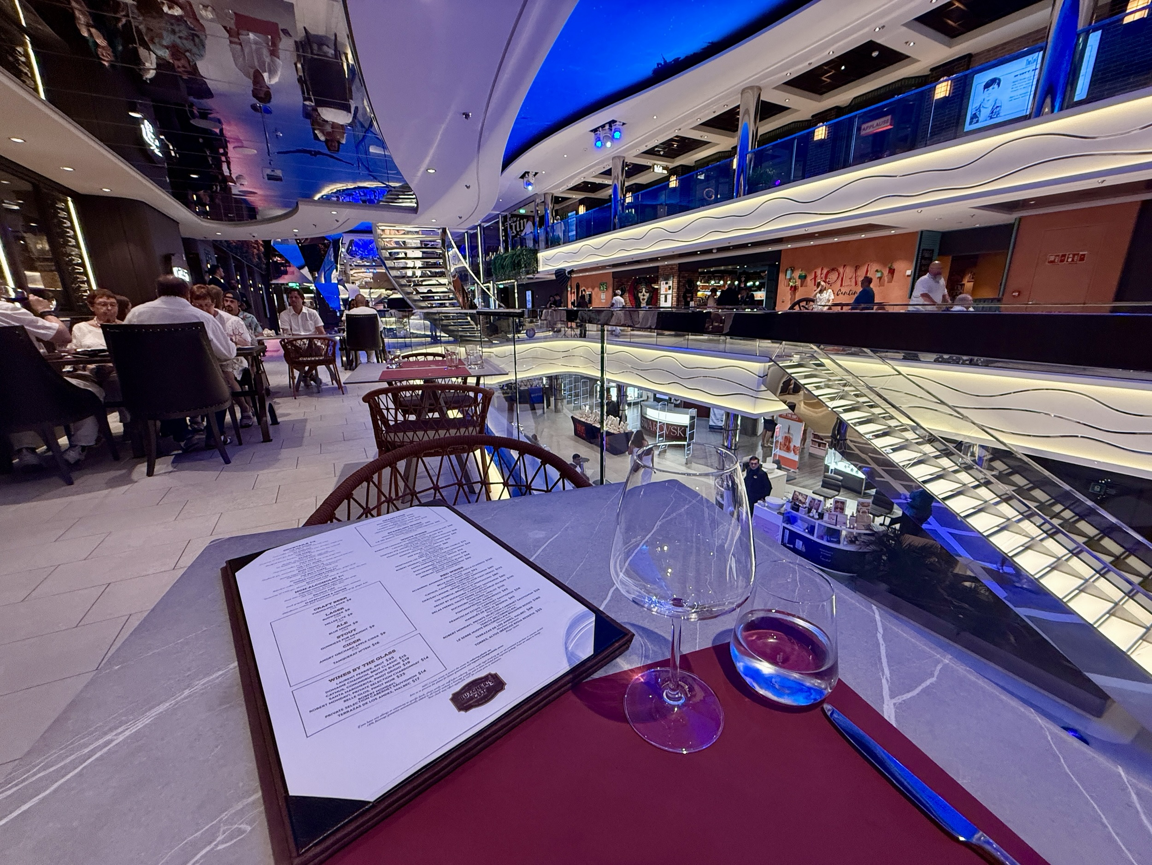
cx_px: 576
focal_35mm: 14
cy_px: 432
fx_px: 466
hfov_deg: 102.1
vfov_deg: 85.7
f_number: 2.2
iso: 250
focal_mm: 2.22
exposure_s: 1/61
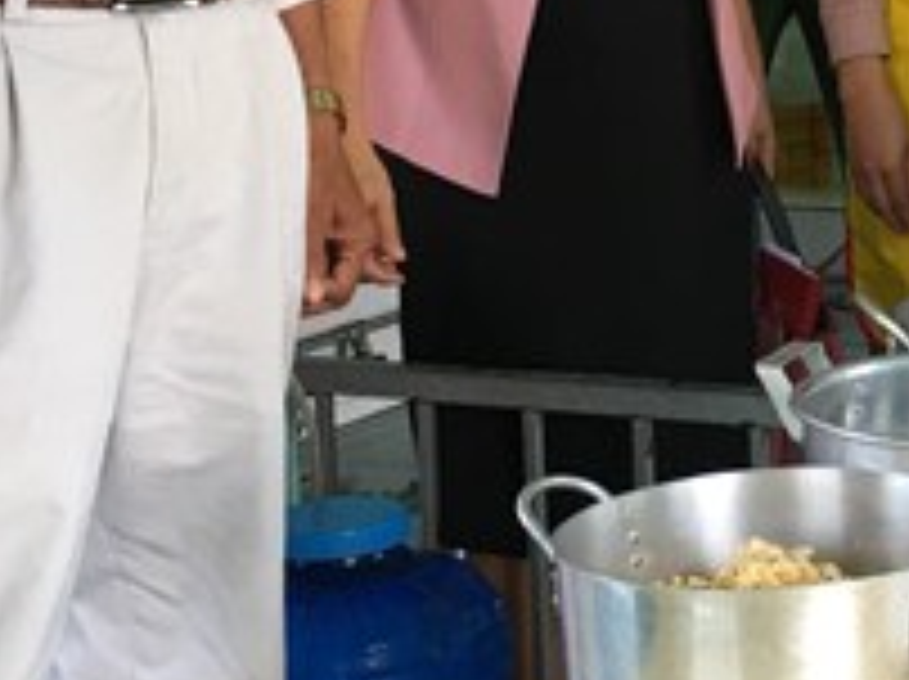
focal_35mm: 92
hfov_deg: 20.2
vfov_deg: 15.6
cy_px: -54
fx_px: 2413
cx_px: 1035
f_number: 2.2
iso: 25
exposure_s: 1/33
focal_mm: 4.15
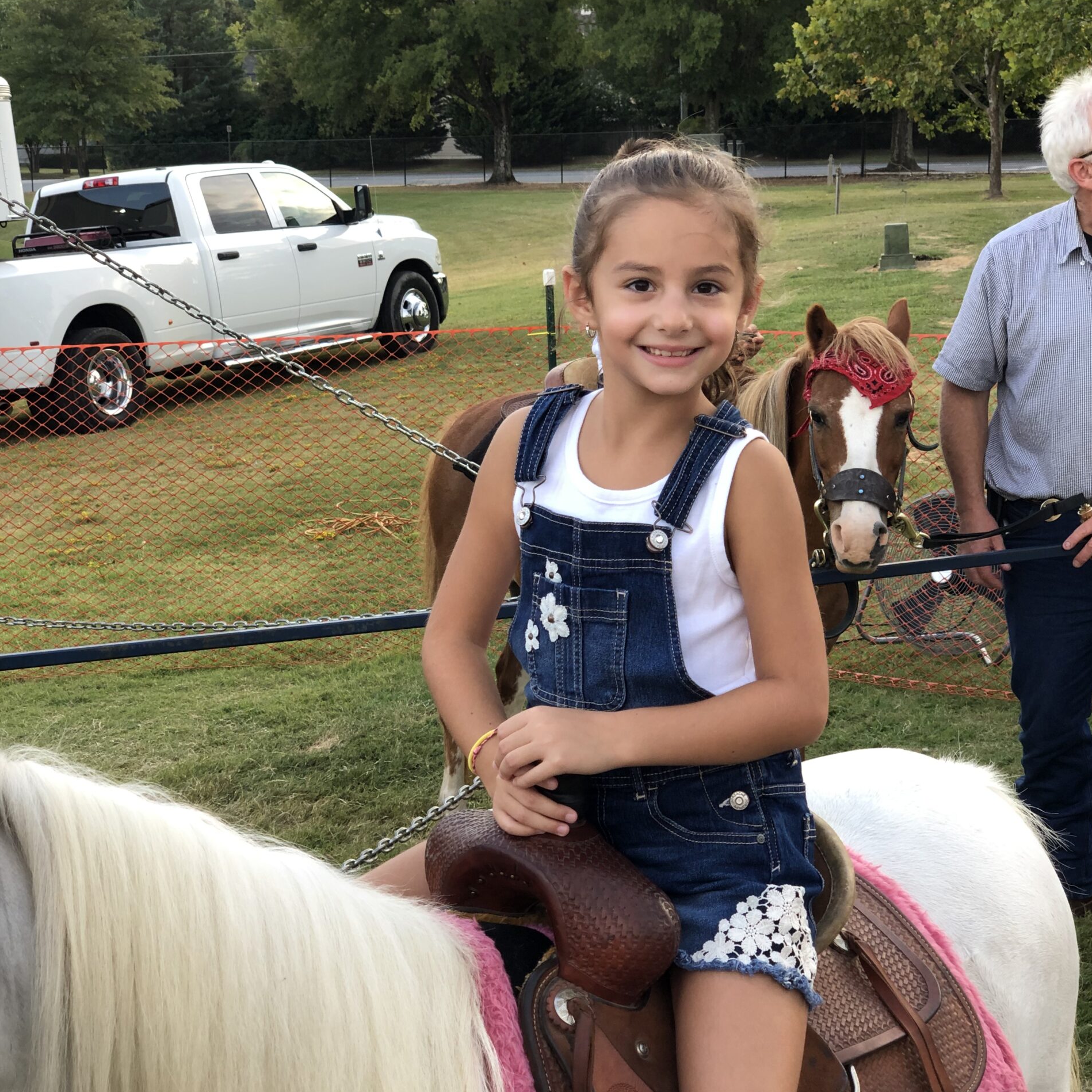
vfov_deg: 27.7
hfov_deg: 27.7
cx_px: 551
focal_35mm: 62
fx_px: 2213
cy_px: 593
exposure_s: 1/60
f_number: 2.4
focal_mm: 6
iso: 25
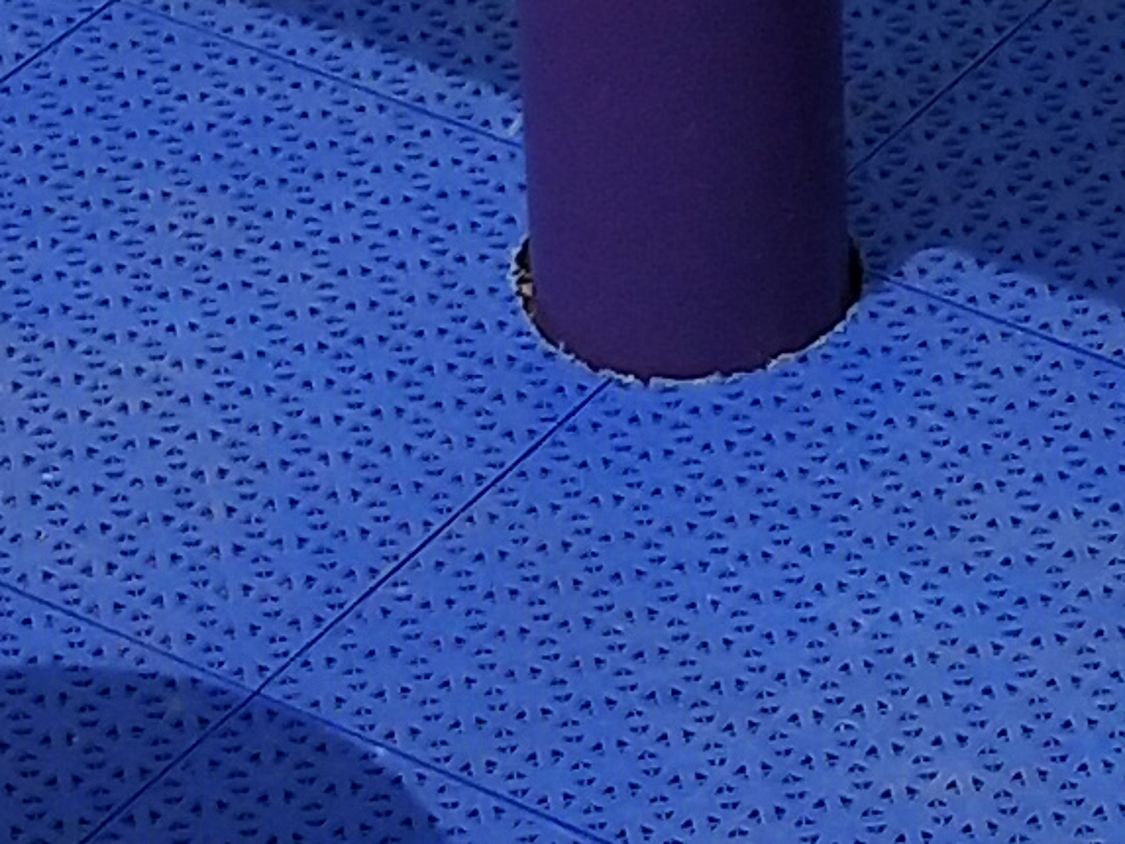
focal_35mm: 225
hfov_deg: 8.8
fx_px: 7314
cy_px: -524
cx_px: 813
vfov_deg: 6.5
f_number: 2.2
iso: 50
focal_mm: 3.69
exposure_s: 1/1928
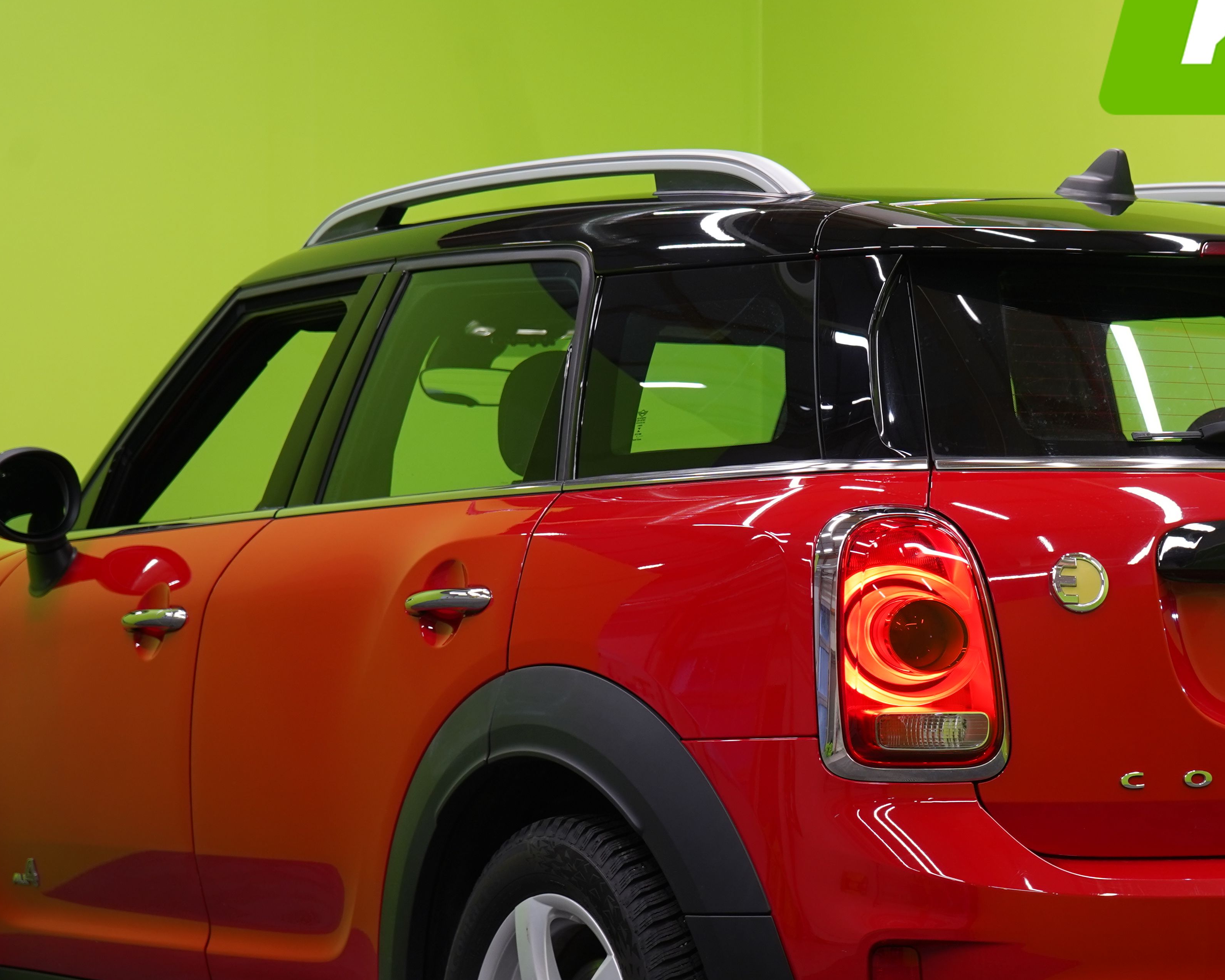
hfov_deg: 16.4
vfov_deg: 13.2
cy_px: 613
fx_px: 4242
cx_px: 808
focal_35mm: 117
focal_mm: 66
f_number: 5.6
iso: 400
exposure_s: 1/30
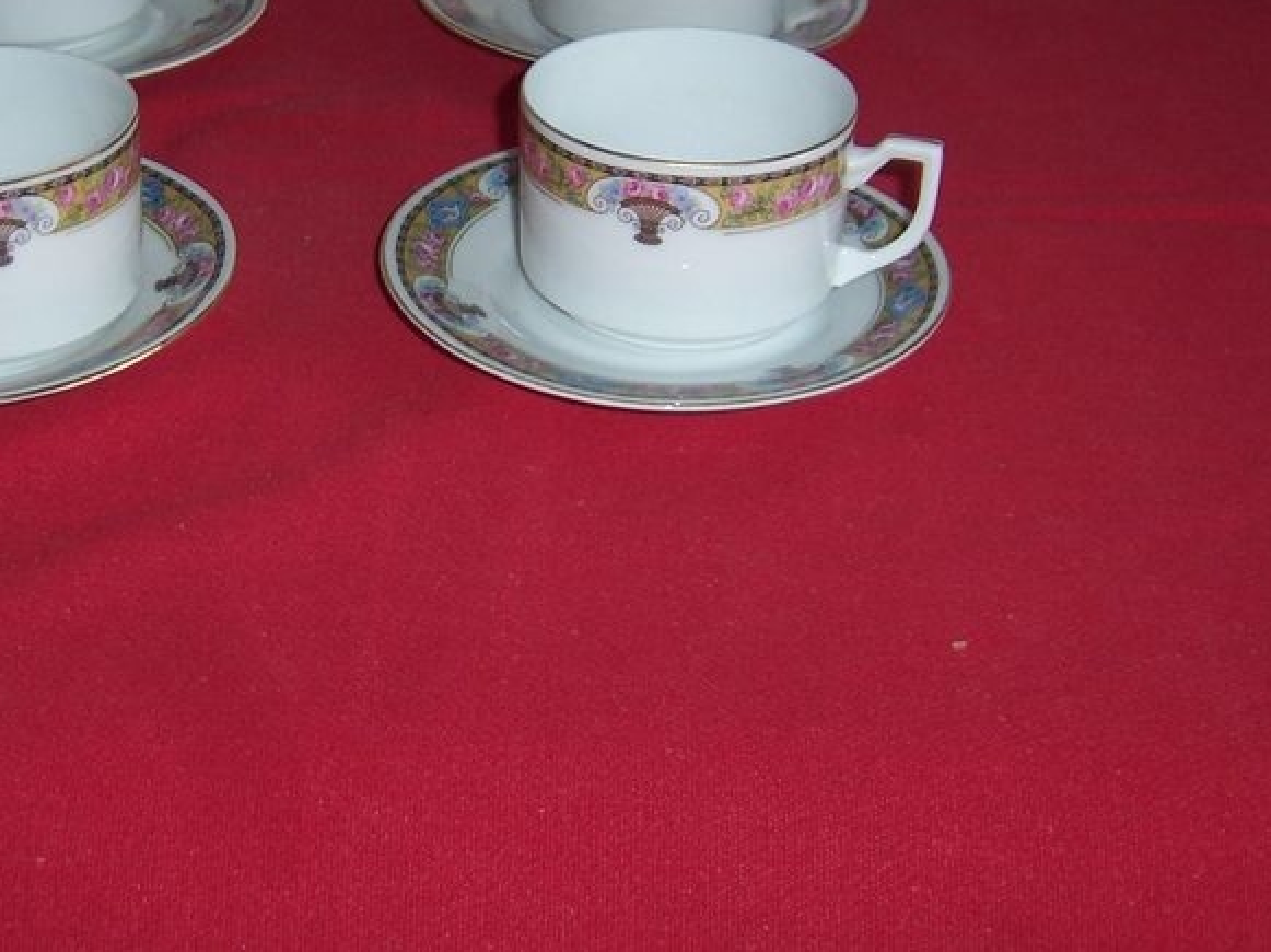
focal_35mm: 62
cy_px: 252
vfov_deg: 23.4
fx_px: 2275
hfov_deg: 31.0
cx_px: 429
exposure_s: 1/60
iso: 80
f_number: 2.8
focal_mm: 6.2
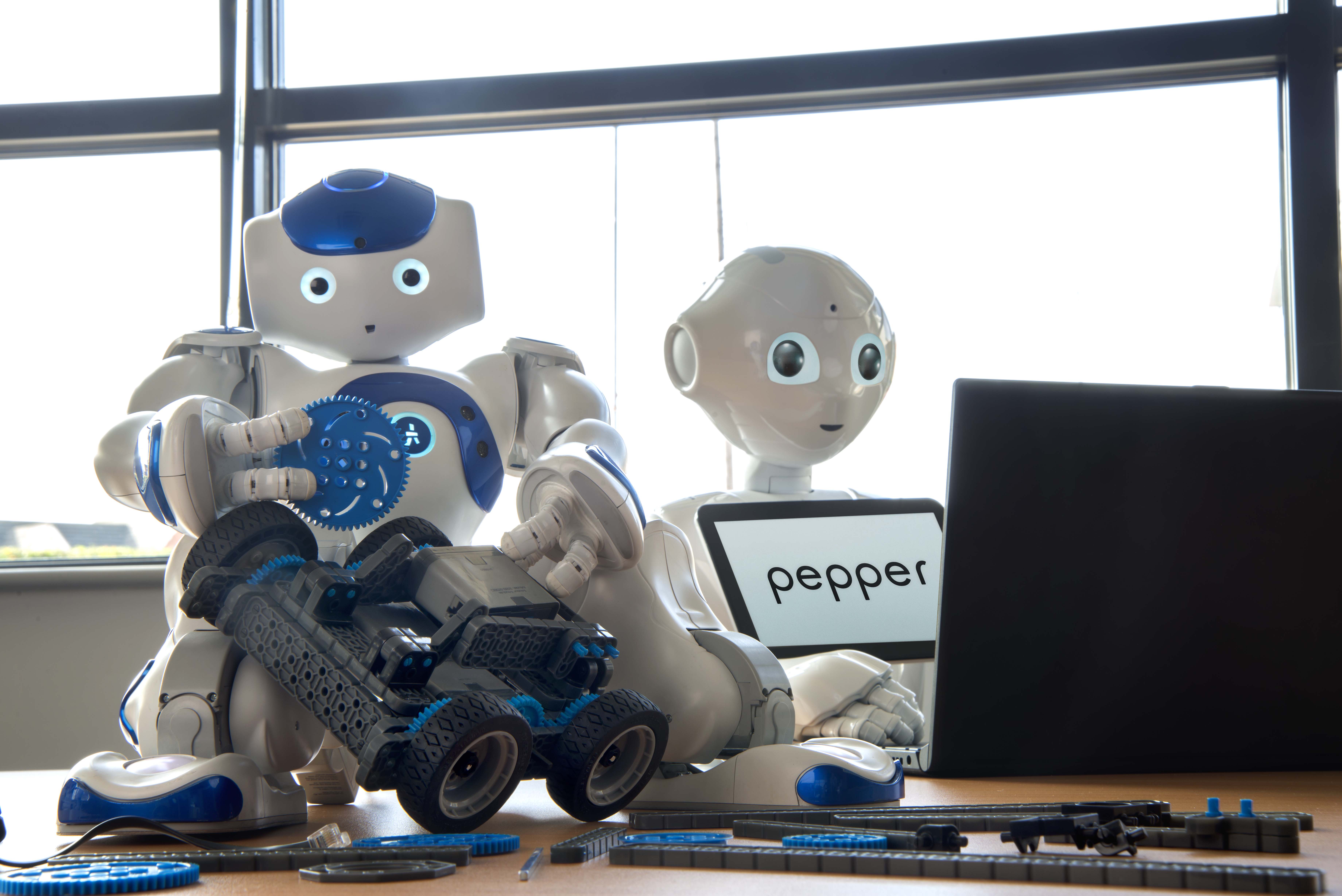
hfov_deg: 33.4
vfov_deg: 22.6
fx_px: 2237
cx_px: 671
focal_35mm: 60
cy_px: 448
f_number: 18
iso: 100
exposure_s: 1
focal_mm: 60
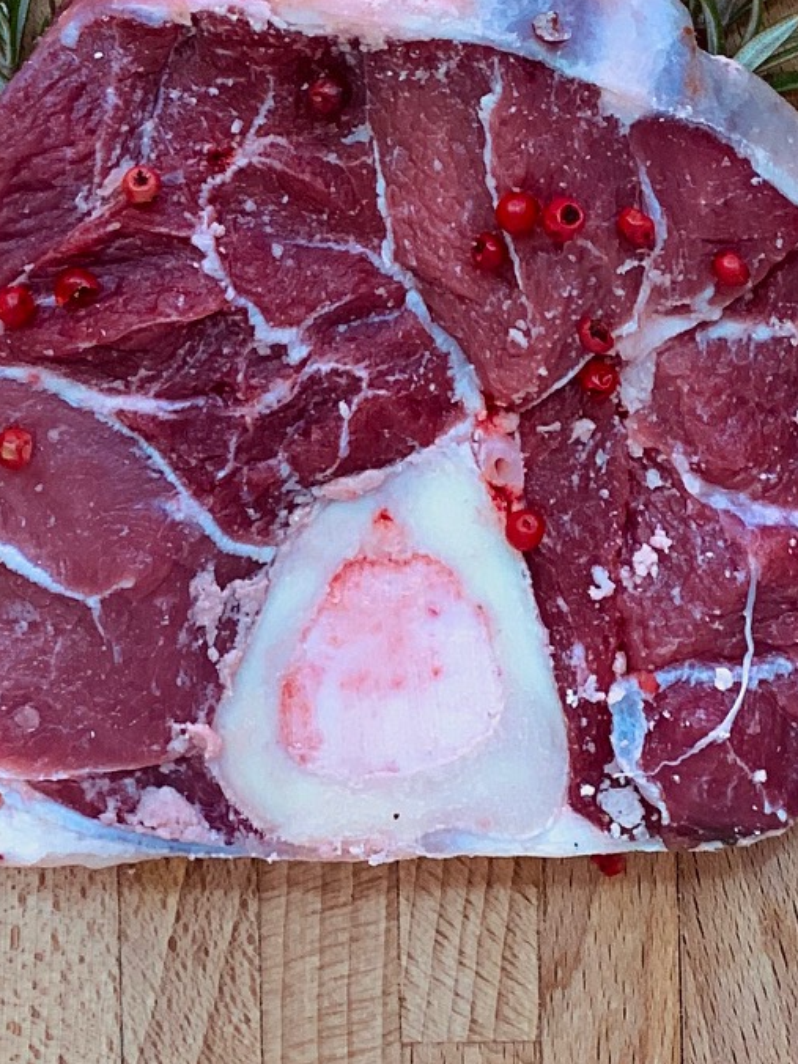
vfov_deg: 12.2
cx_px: 379
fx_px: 4764
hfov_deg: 9.6
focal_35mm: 155
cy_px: -441
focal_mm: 6
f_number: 2.4
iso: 64
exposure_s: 1/100
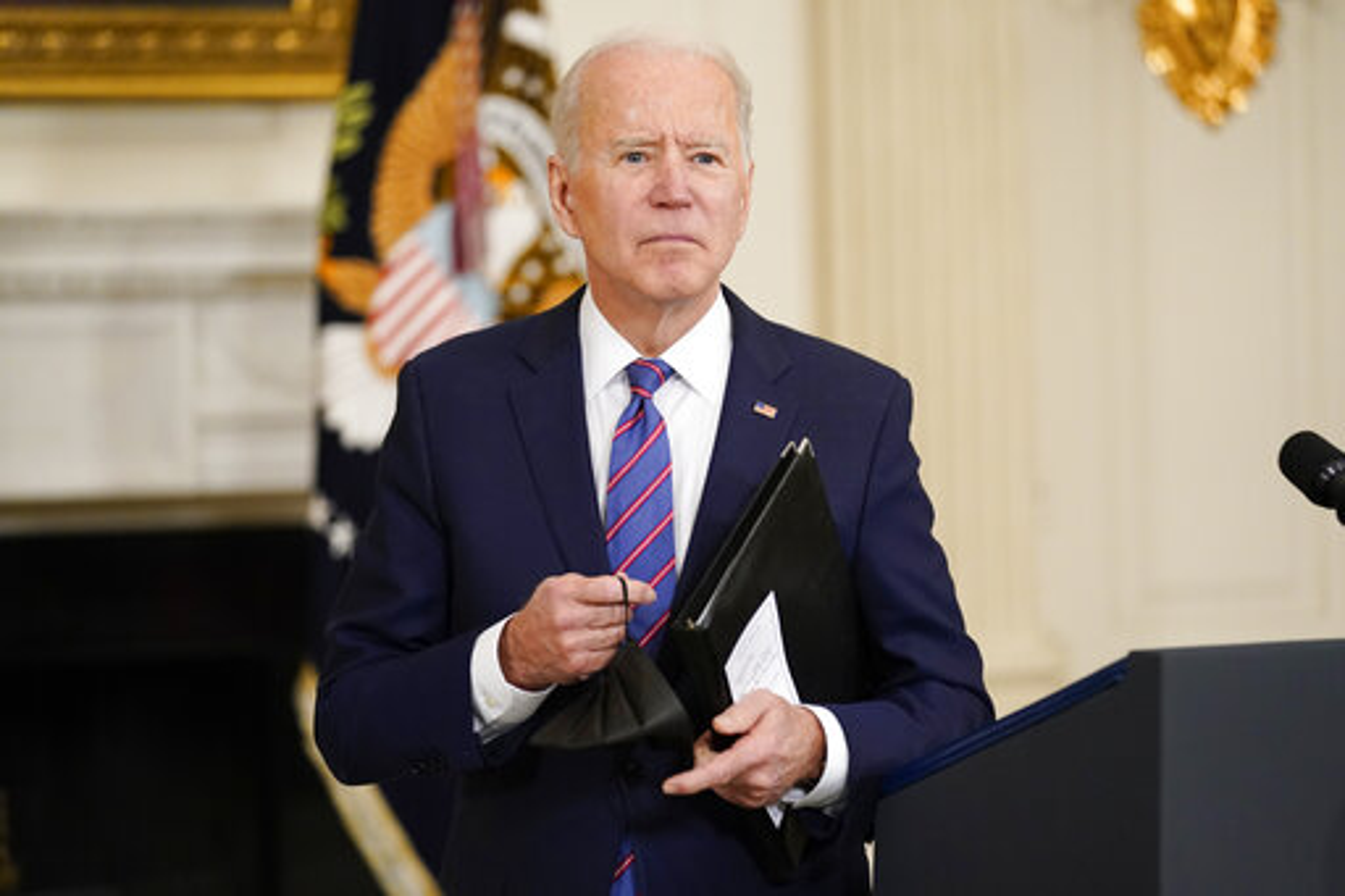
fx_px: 4780
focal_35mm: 128
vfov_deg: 10.7
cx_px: 672
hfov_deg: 16.0
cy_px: 448
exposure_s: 1/400
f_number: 2.8
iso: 4000
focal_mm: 128
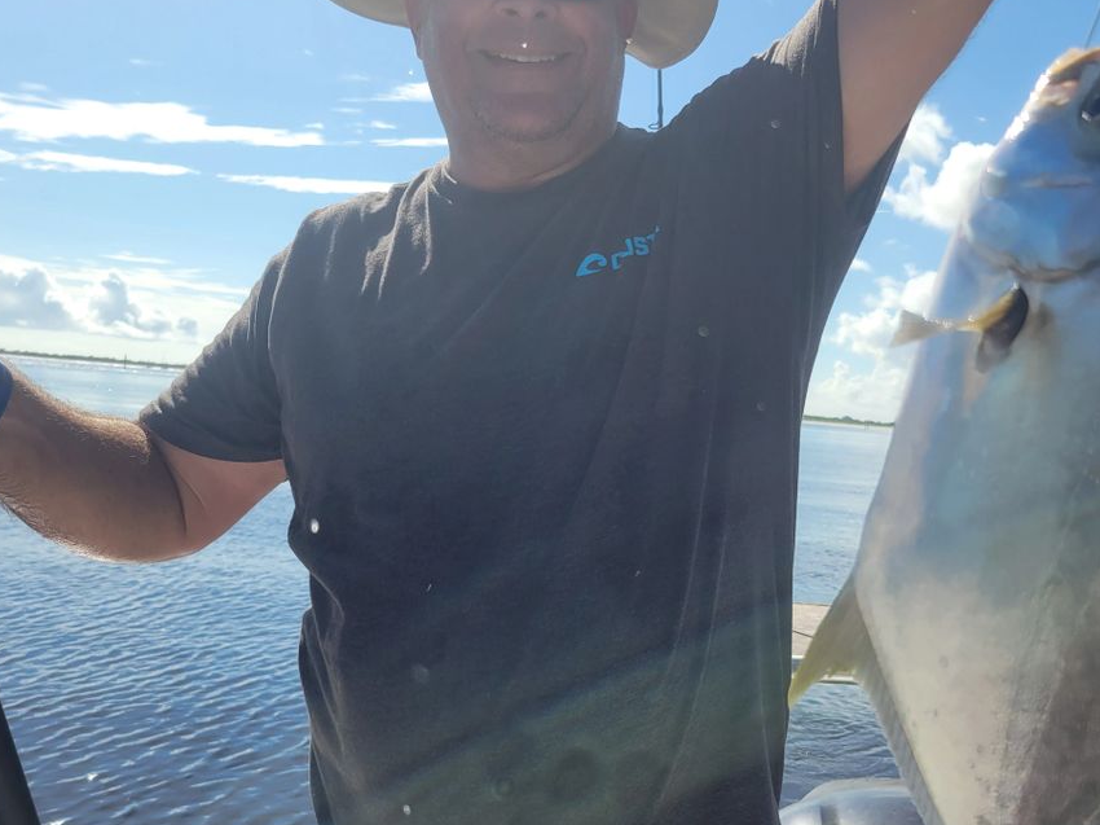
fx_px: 1175
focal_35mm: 37
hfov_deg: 49.5
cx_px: 705
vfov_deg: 38.4
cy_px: 511
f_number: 1.8
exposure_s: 1/2391
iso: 40
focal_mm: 5.4
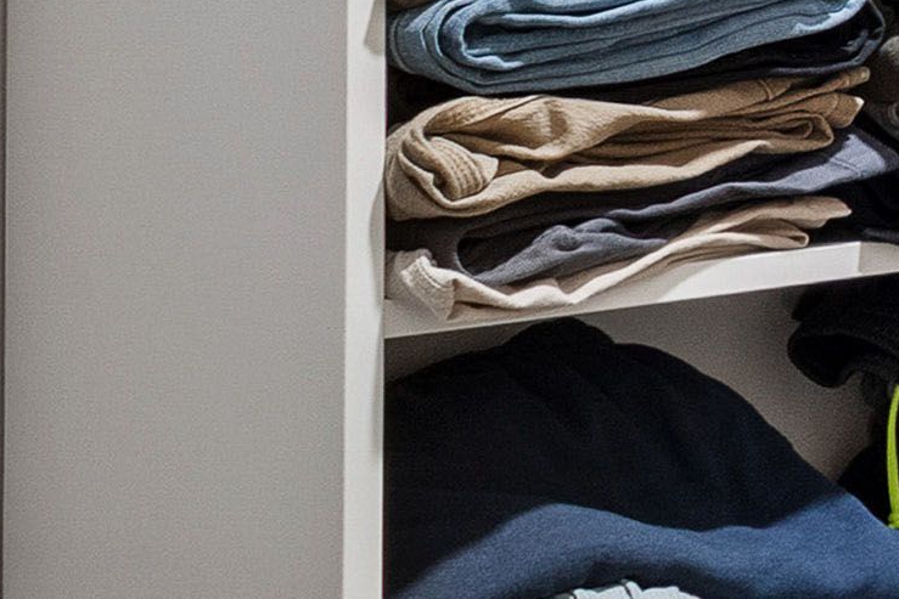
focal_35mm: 113
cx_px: 2421
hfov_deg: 12.3
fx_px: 2822
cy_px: -199
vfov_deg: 11.8
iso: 100
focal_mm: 10
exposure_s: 1.3
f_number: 8
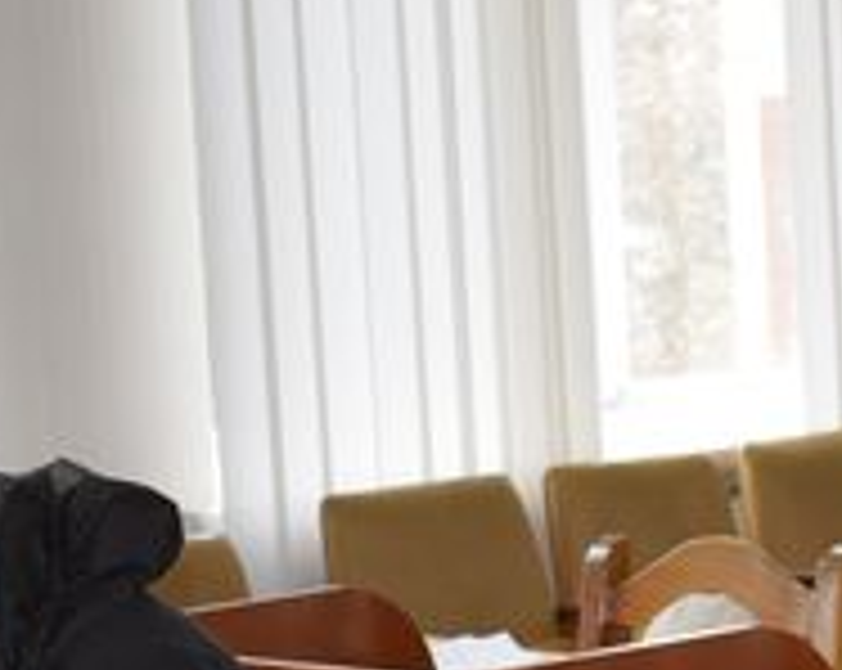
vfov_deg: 10.4
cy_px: 657
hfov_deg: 13.0
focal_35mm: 147
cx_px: 792
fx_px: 3658
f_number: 4.5
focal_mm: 26
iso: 800
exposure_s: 1/80
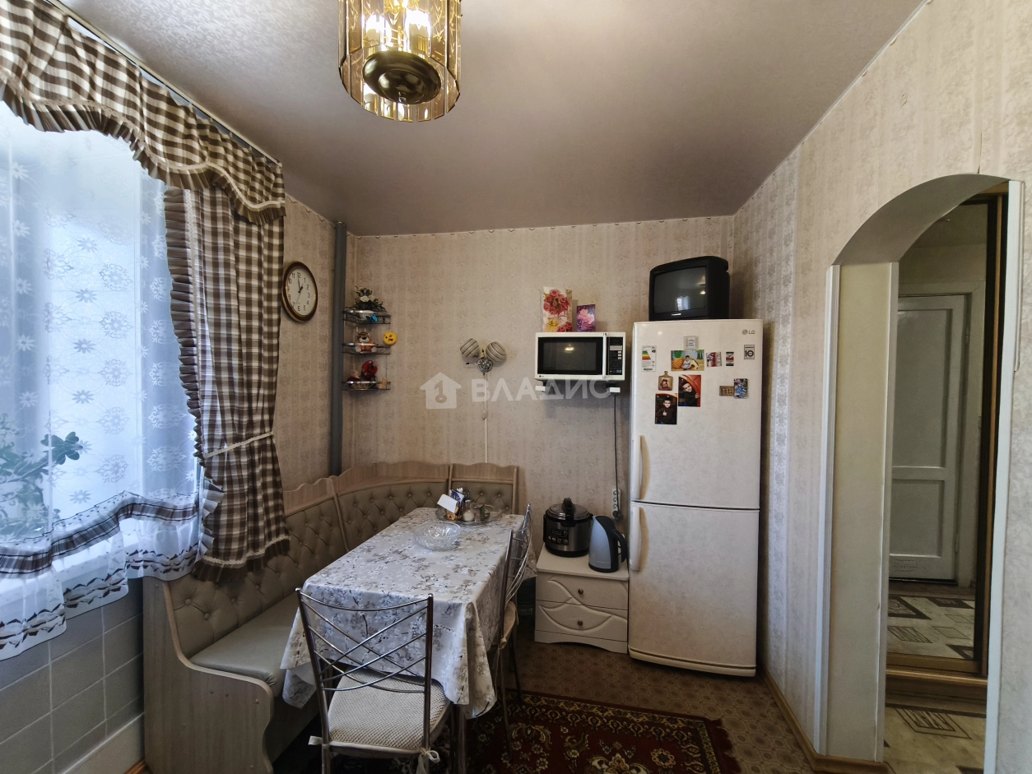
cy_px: 387
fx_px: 447
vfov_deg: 81.8
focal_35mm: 15
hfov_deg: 98.2
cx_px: 516
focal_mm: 1.91
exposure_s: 1/33.3
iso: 500
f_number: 2.2
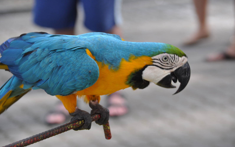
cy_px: 69
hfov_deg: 12.2
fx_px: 1101
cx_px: 118
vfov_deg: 7.6
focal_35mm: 172
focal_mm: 112
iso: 400
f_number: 5.6
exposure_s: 1/100
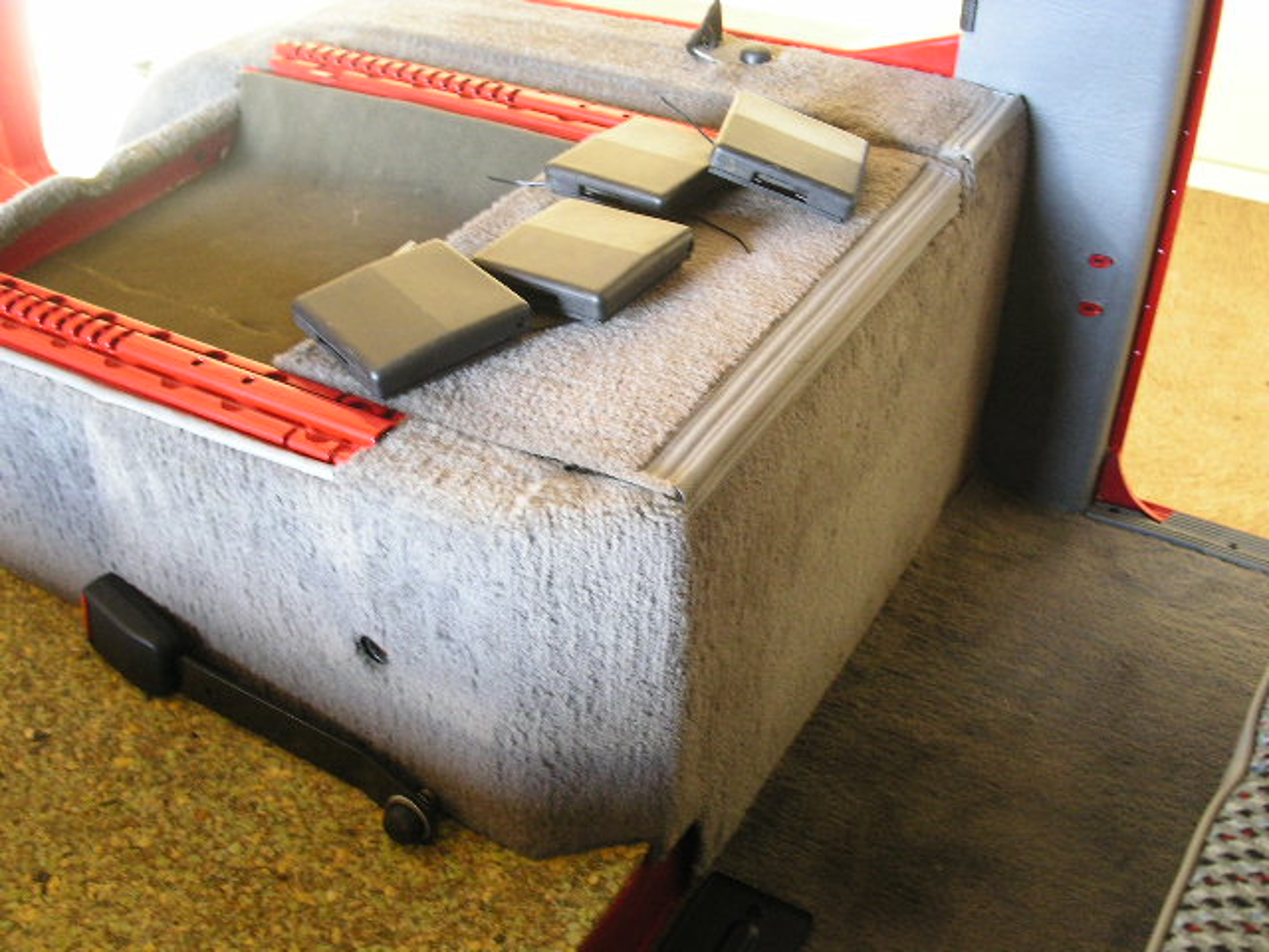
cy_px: 476
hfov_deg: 49.0
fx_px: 1393
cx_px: 634
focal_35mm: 38
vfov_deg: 37.7
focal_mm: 7.8
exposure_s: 1/10
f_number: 2.8
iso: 200
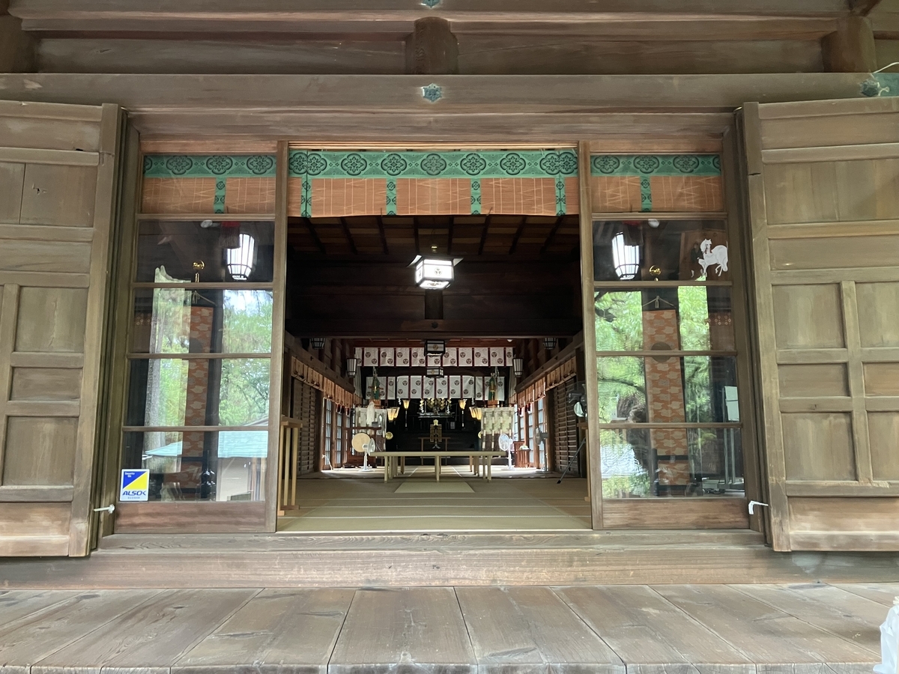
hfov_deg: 63.4
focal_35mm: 28
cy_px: 337
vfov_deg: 49.7
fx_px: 727
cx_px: 450
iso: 320
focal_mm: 3.99
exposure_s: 1/53
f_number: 1.8
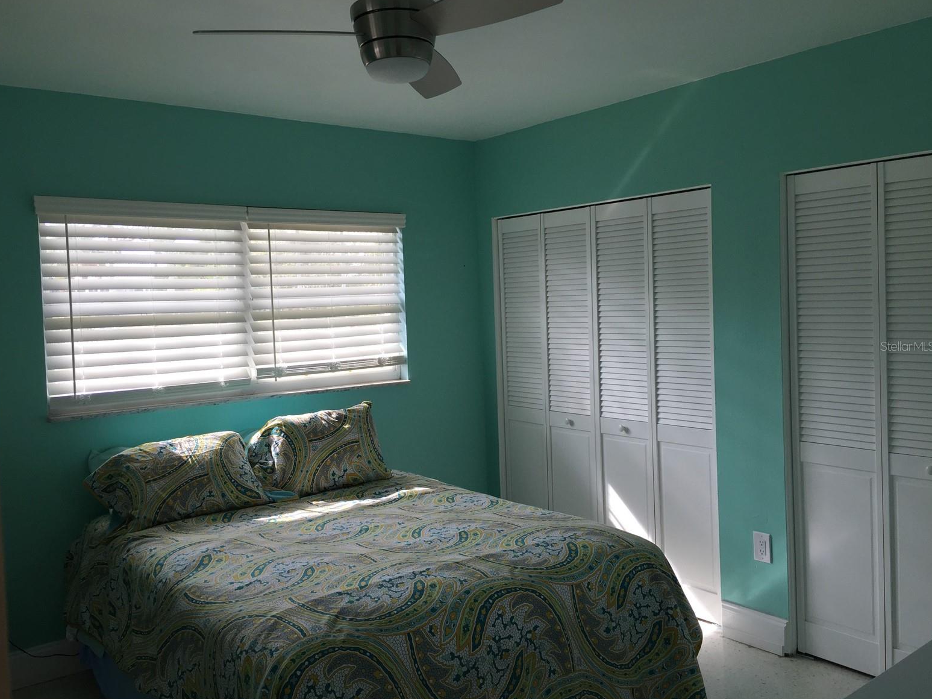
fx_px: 808
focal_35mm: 30
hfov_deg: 60.0
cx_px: 455
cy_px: 346
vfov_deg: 46.8
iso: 32
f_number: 2.2
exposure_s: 1/197
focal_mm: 4.15
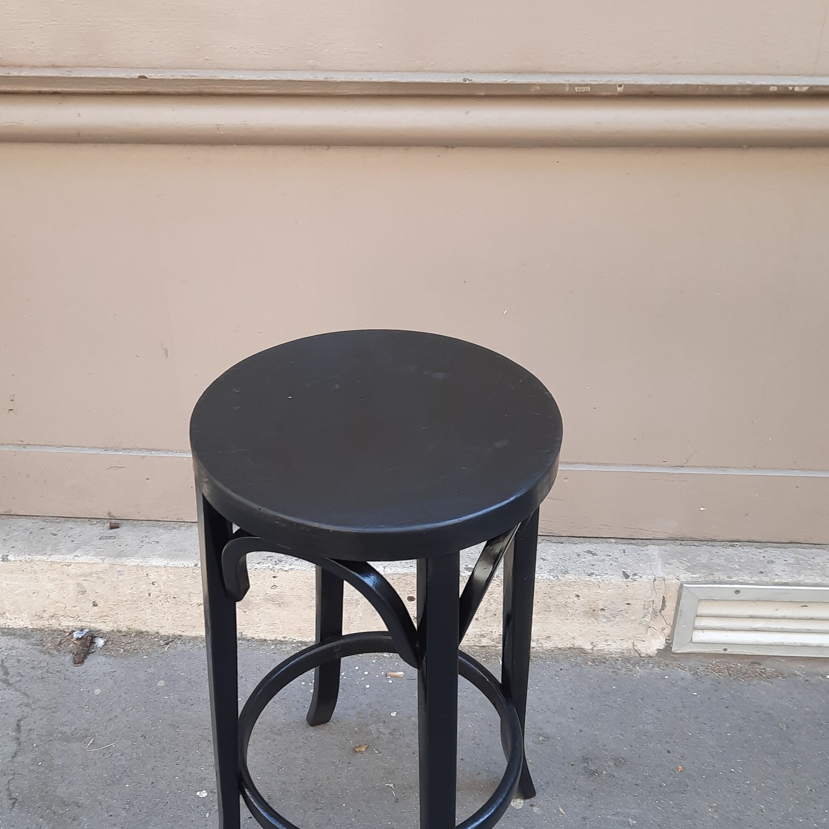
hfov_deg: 43.8
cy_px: 506
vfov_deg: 43.6
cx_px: 377
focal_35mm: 38
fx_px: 1030
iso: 40
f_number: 2
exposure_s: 1/100
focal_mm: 4.6
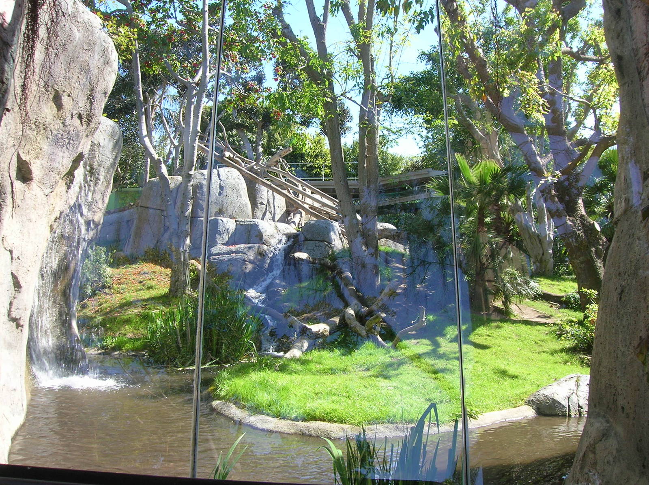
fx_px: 637
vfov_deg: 41.7
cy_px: 242
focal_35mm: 34
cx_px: 324
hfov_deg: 54.0
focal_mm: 5.7
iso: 50
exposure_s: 1/78.3
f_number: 4.9
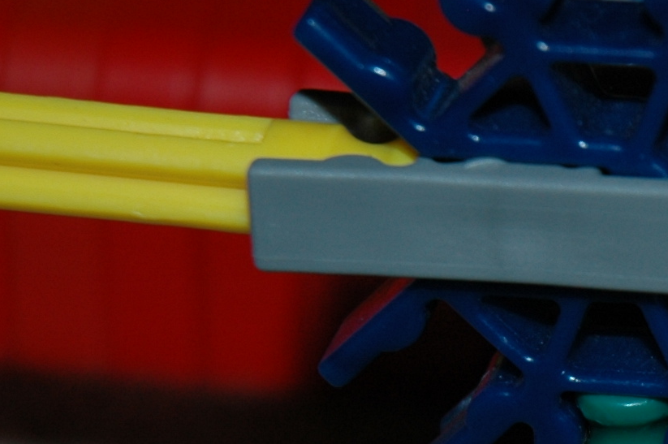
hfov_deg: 5.3
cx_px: 867
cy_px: 581
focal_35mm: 384
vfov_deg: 3.6
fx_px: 7118
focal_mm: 70
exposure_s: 1/60
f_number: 4.5
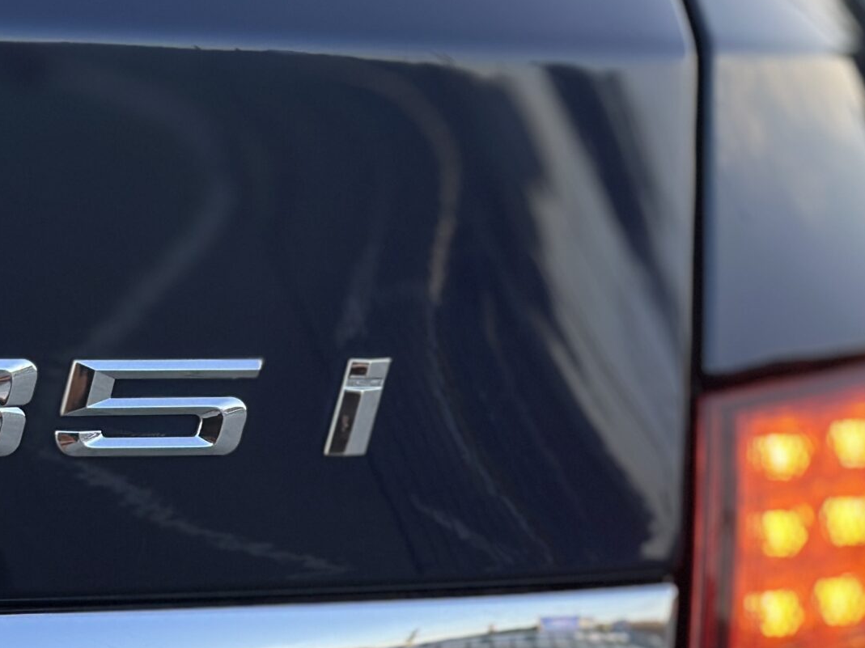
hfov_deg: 17.1
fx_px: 2873
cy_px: 638
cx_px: 411
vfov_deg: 12.7
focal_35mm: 115
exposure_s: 1/709
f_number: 1.78
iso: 80
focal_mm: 6.86
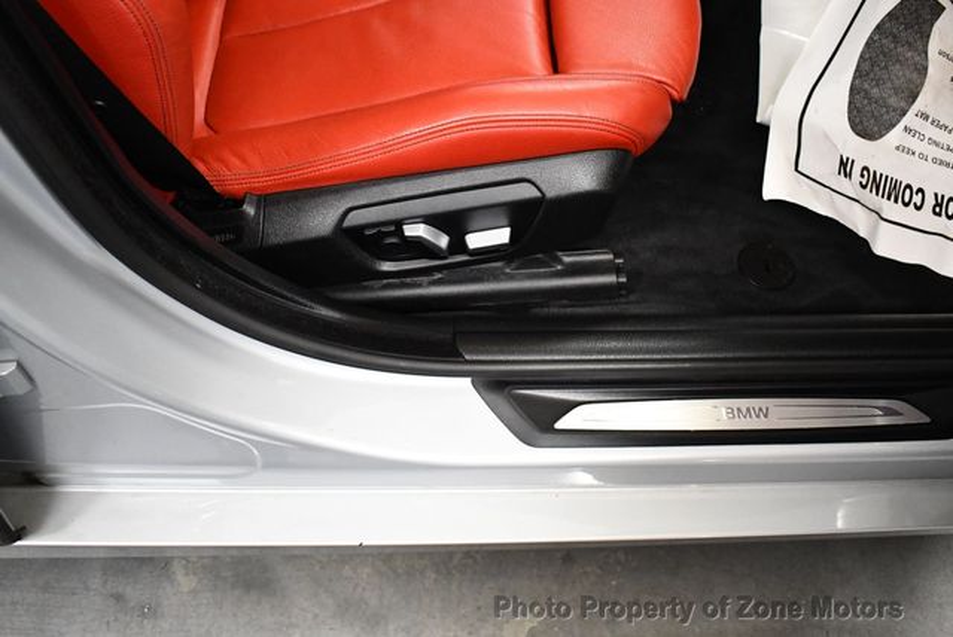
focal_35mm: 36
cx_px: 476
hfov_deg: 53.1
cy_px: 318
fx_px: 954
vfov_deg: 36.9
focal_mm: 18
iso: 3200
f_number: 3.5
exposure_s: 1/125
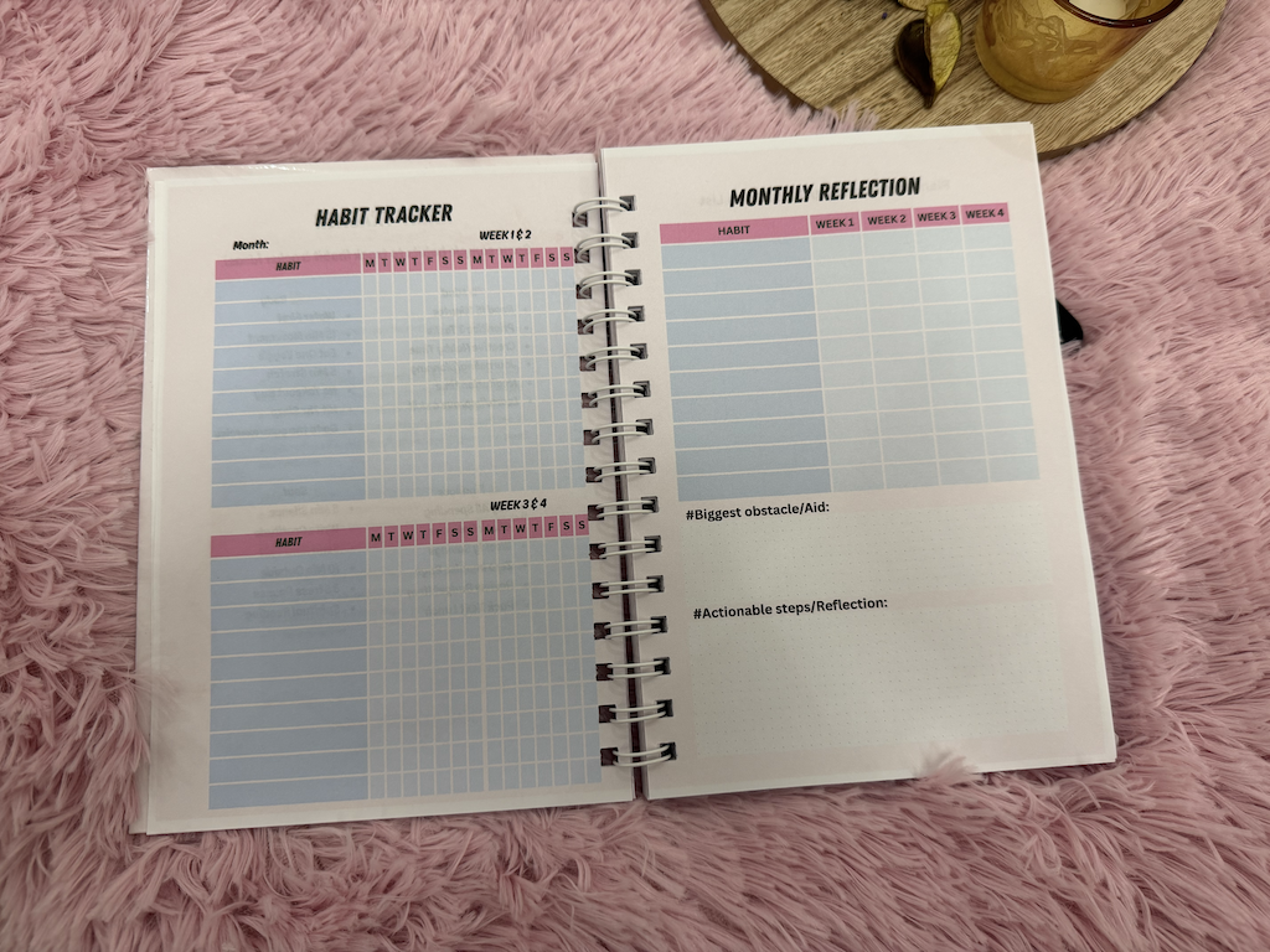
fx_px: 881
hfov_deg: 71.6
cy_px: 476
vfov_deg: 56.8
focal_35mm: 24
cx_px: 635
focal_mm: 6.76
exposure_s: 1/50
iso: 125
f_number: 1.78
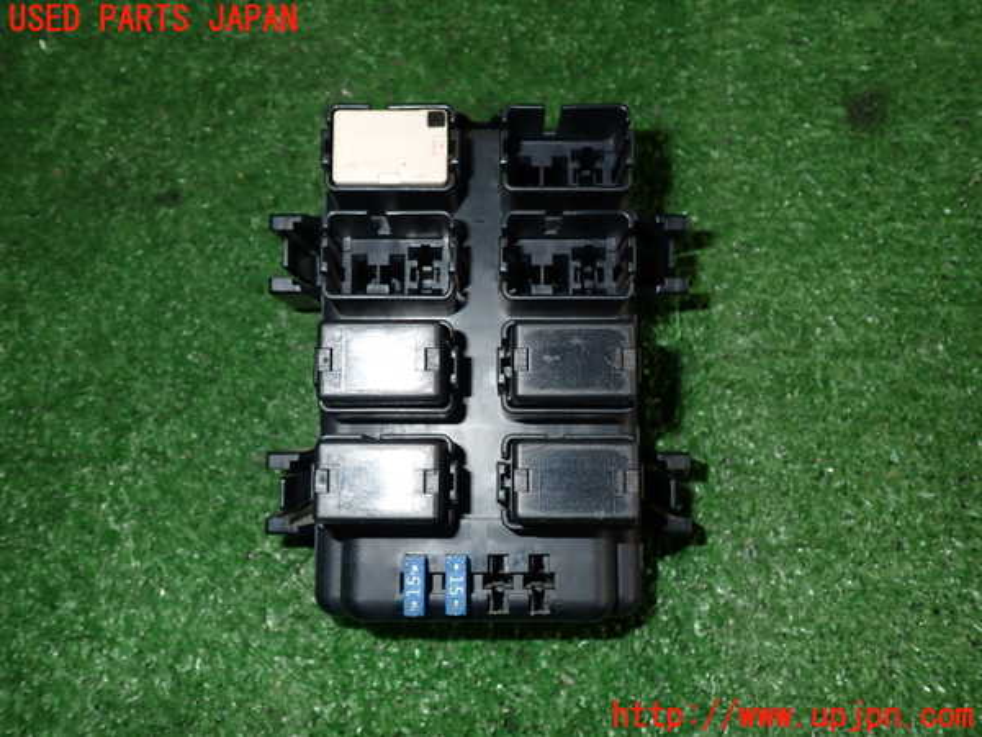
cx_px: 491
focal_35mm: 30
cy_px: 368
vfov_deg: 46.8
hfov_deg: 60.0
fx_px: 851
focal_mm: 5.4
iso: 200
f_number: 6.3
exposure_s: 1/30
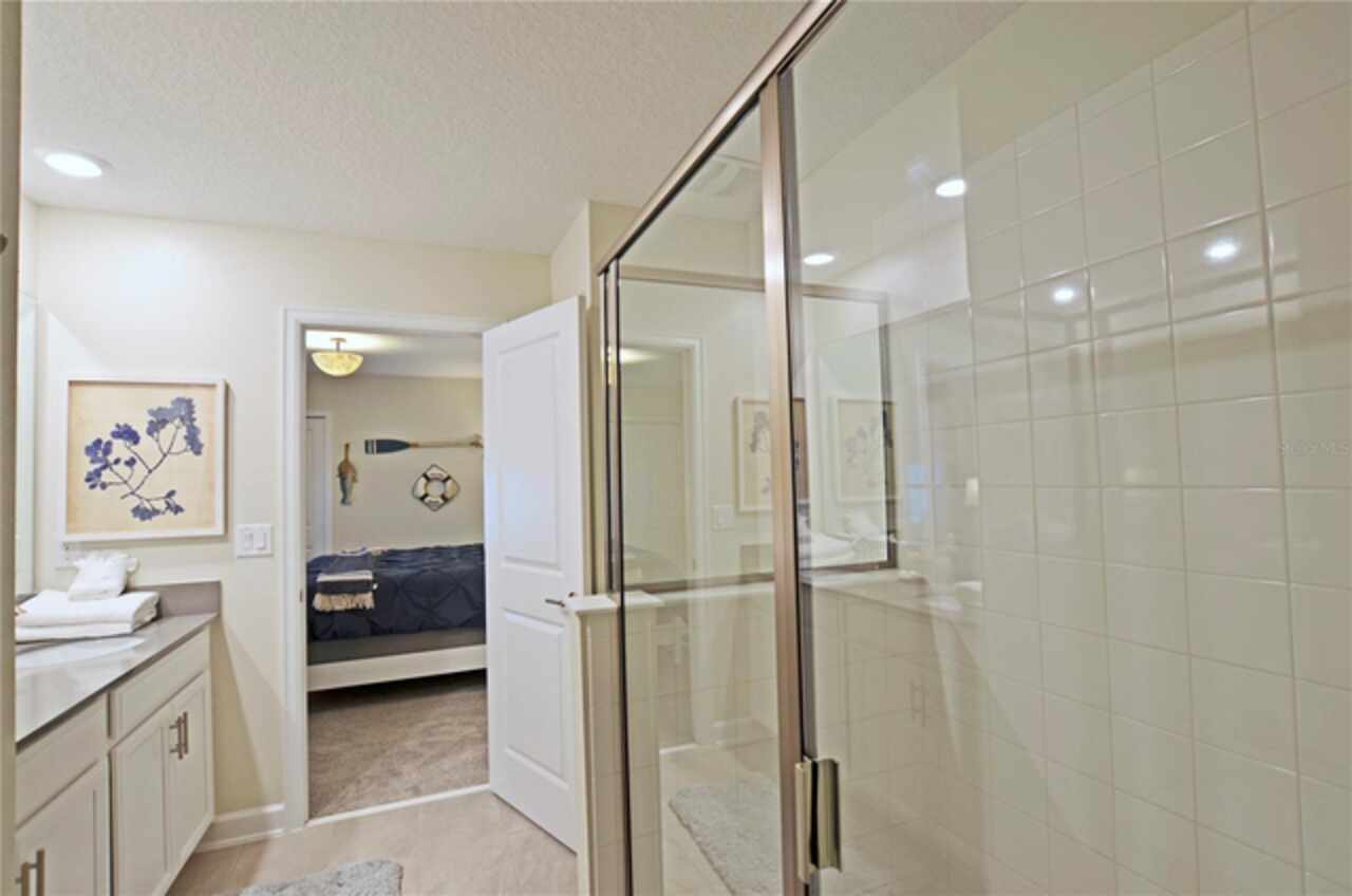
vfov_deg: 77.1
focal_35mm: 15
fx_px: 562
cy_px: 448
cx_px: 676
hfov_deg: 100.5
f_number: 4.5
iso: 125
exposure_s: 1/15
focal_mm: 10
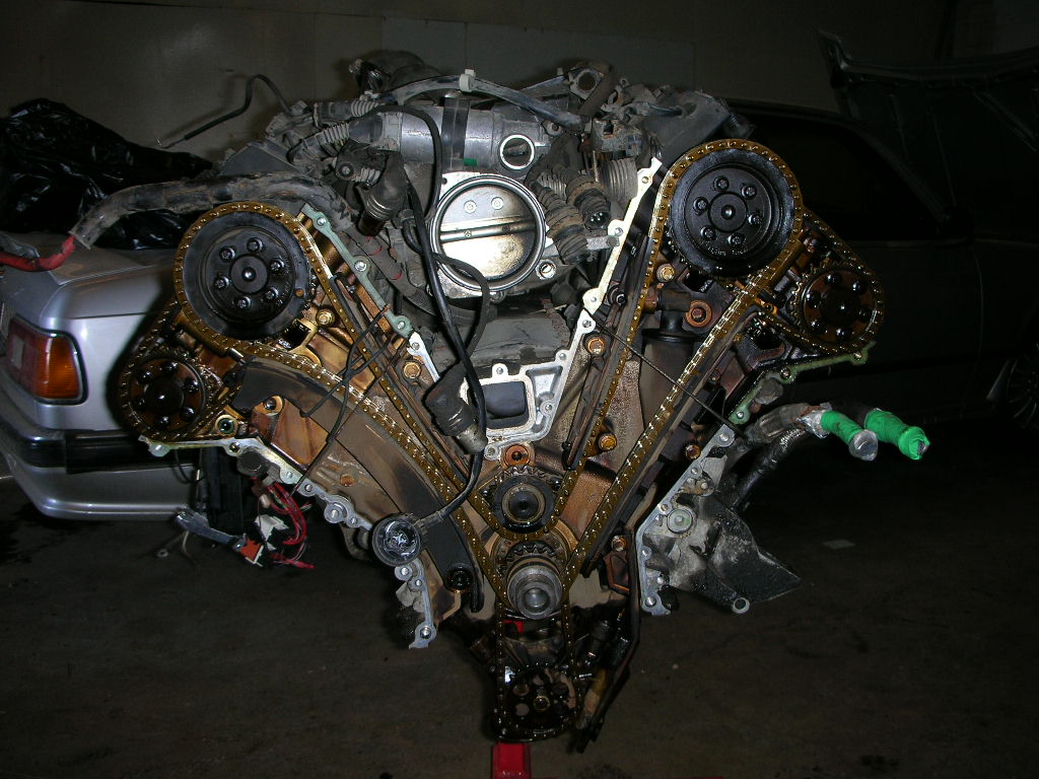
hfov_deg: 52.6
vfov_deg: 40.7
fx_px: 1051
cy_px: 390
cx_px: 520
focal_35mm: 35
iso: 50
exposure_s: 1/60.1
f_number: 3
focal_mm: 5.8
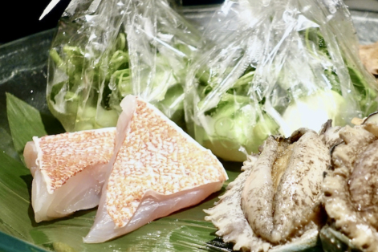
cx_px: 247
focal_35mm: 153
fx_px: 1606
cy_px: 184
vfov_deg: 9.0
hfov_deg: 13.4
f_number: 2.8
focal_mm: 25.7
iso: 800
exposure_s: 1/60
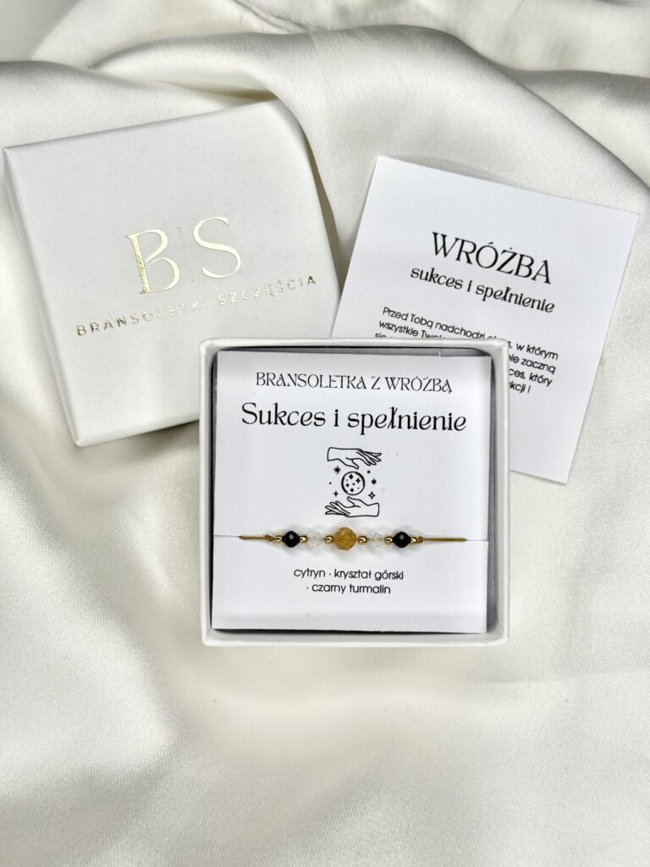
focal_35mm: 48
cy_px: 434
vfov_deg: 39.7
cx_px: 325
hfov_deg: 30.3
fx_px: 1202
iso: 64
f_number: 1.78
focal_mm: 6.76
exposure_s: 1/1116
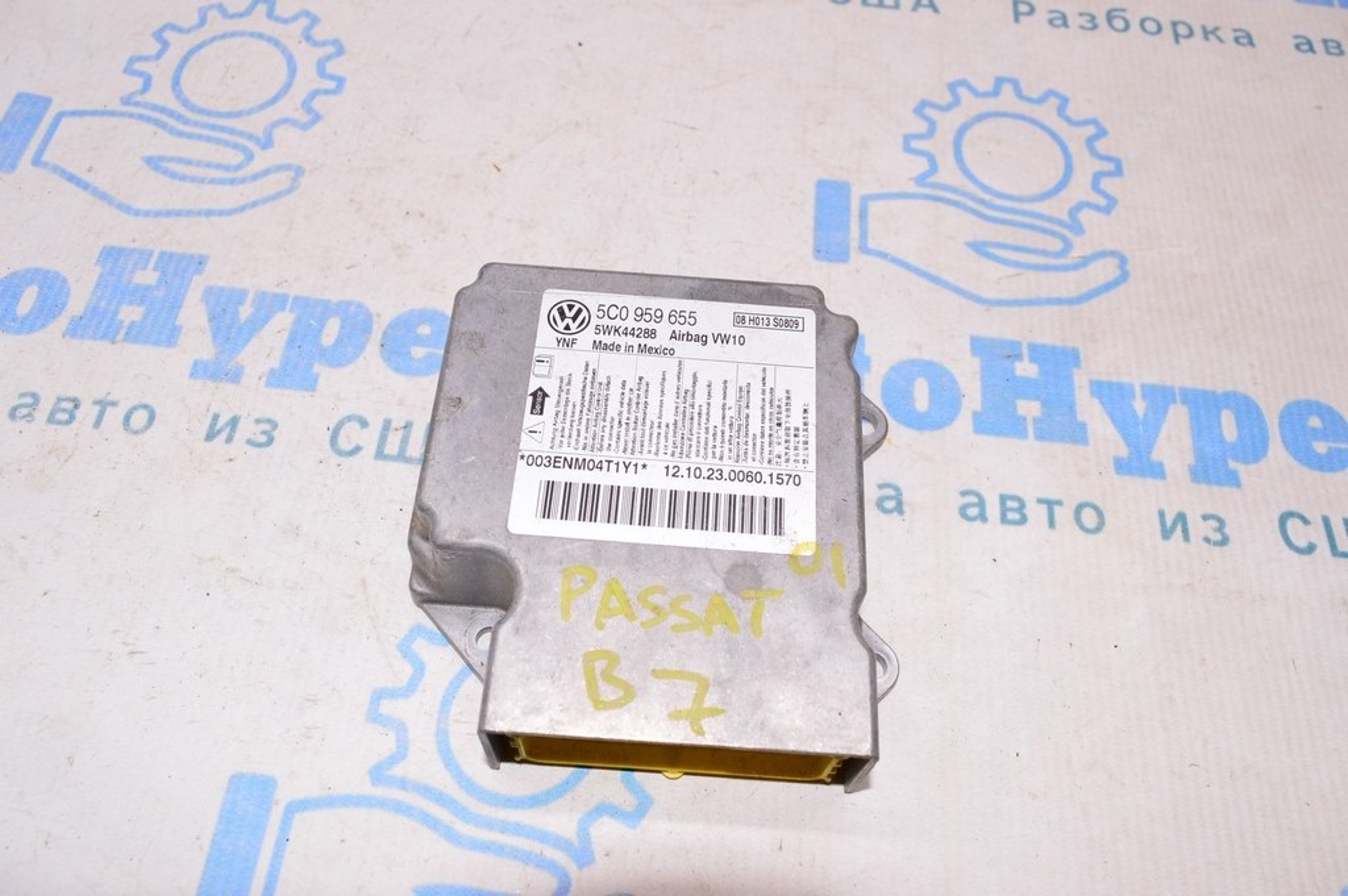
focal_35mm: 30
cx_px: 674
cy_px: 448
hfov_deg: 62.0
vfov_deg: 43.5
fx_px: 1122
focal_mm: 20
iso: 1600
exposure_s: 1/125
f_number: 8
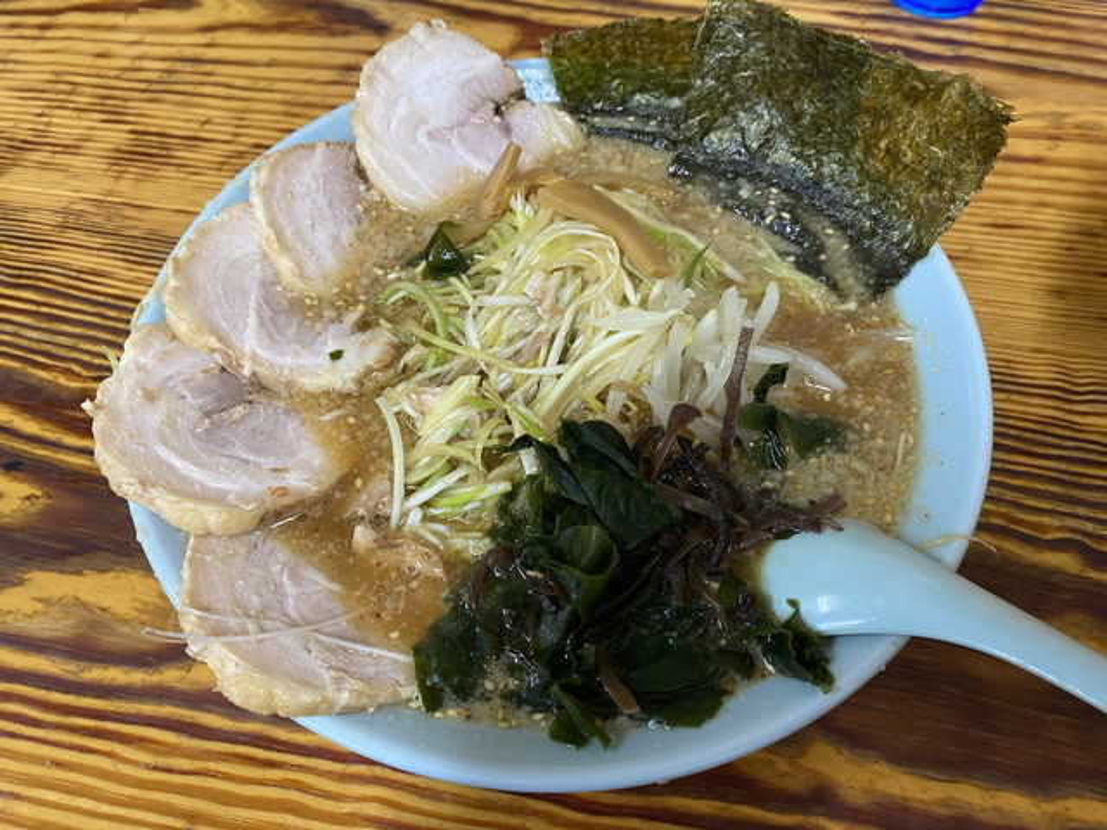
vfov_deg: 53.1
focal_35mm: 26
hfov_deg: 67.3
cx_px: 554
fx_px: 831
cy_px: 415
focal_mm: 4.25
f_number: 1.8
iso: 200
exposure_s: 1/50
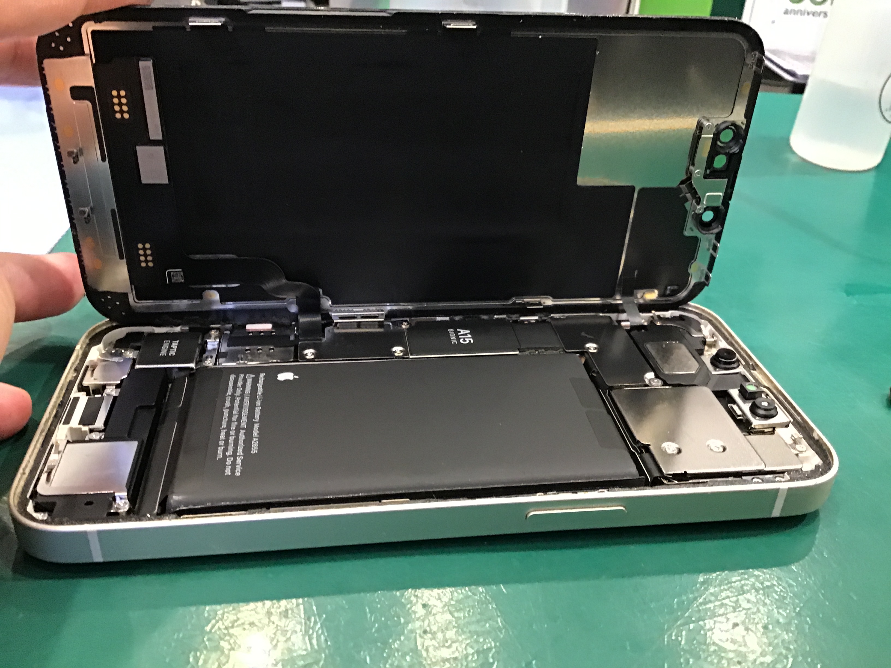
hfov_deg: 58.4
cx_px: 446
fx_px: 798
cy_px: 334
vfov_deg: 45.4
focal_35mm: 31
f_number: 2.4
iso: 200
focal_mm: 3.3
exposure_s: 1/30
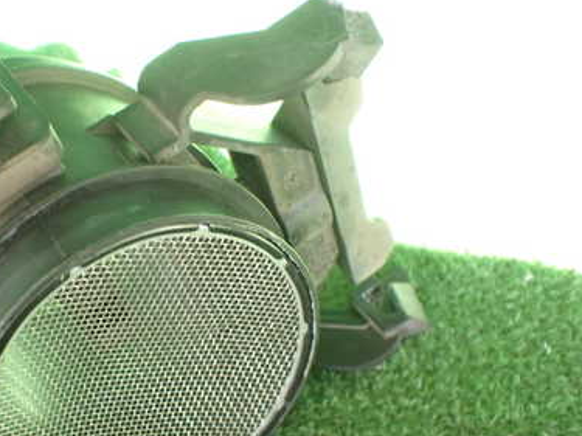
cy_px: 279
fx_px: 807
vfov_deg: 30.1
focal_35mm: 48
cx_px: 154
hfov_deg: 38.7
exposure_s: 1/125
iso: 500
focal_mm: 5.4
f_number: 2.3
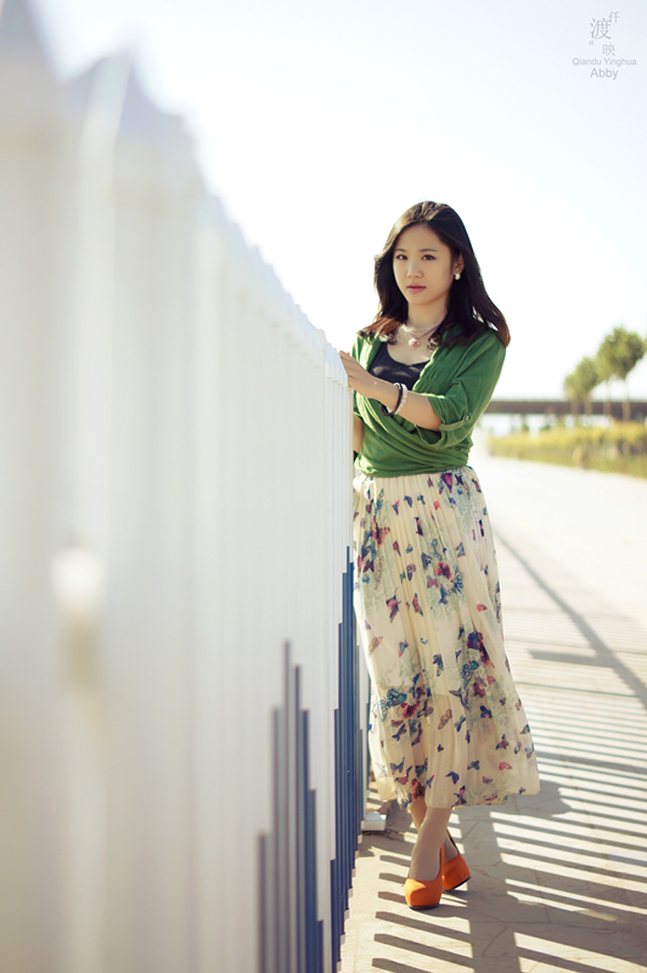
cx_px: 324
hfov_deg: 18.2
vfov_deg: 27.0
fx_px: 2025
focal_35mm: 75
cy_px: 486
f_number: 1.8
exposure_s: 1/1250
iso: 100
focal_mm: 50
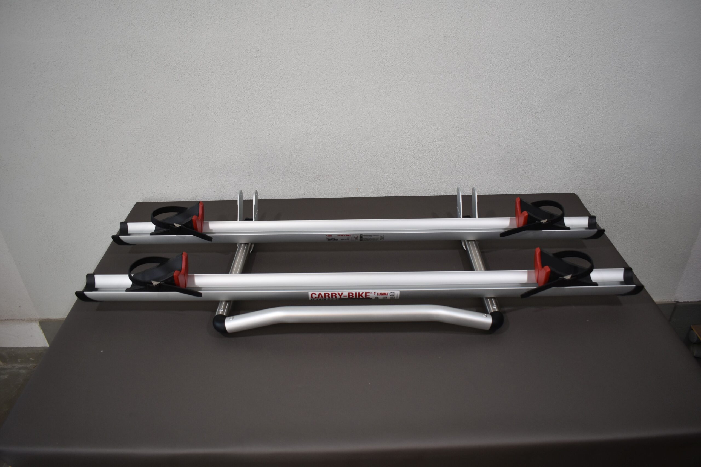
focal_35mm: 27
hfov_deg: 67.4
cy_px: 234
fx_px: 526
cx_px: 350
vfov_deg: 47.9
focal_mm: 18
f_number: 4
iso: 400
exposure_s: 1/250
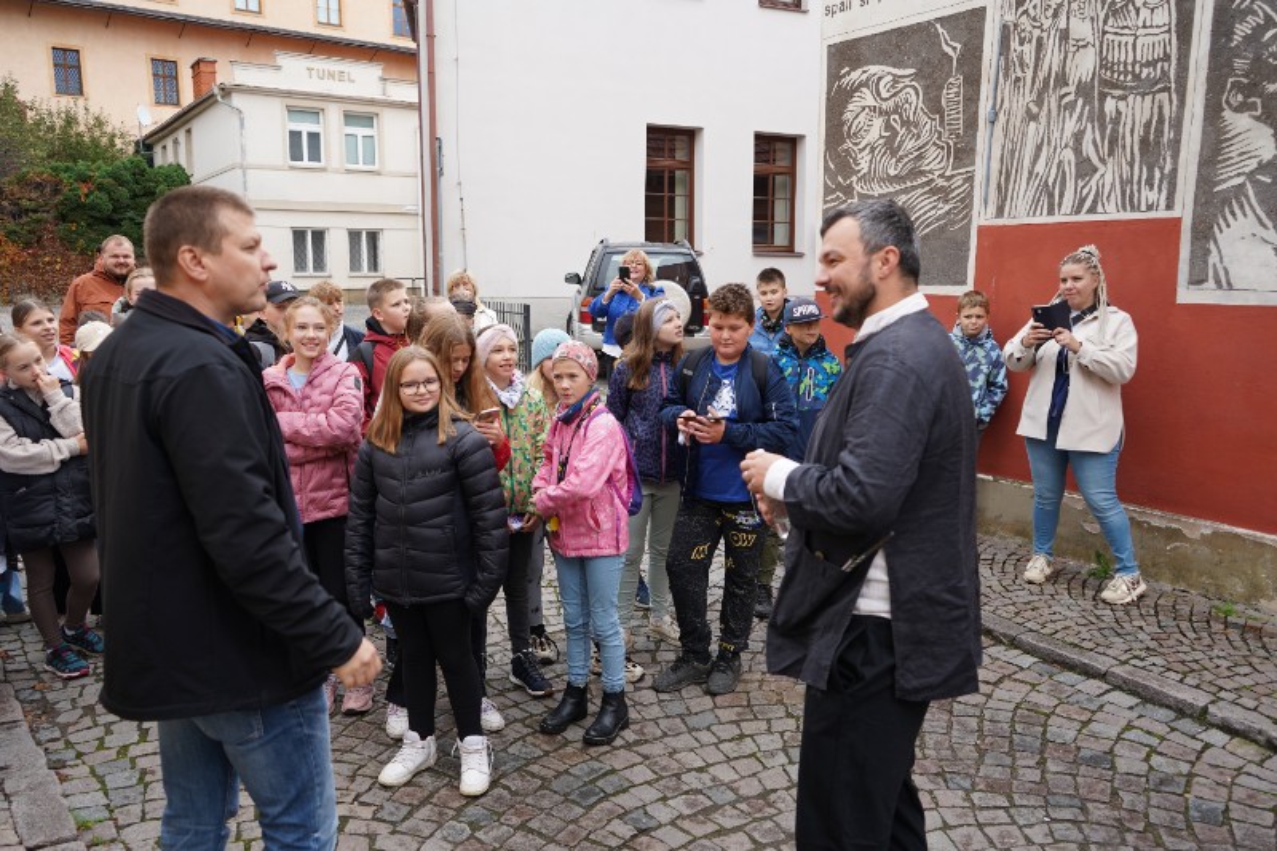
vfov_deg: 46.4
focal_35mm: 28
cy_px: 426
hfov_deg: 65.5
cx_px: 638
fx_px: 993
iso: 125
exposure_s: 1/125
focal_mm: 28
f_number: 3.5
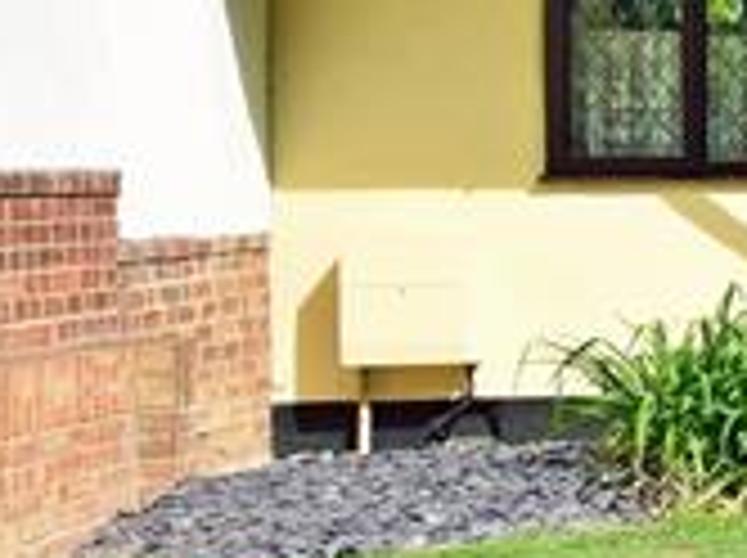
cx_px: 1917
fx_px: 2499
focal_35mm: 116
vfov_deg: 12.7
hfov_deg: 12.4
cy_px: 207
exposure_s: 1/400
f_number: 7.1
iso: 100
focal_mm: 13
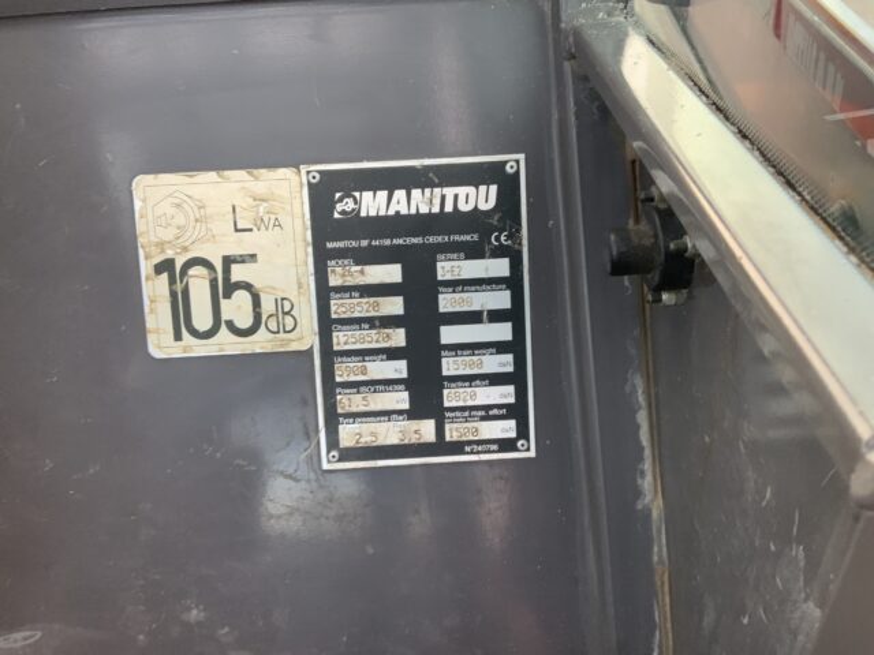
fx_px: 732
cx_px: 437
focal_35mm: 29
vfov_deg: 48.2
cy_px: 328
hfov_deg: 61.7
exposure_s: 1/60
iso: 100
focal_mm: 3
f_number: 1.8
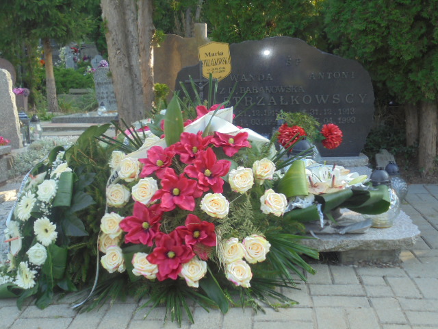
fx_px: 544
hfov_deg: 43.9
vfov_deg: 33.6
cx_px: 219
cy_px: 164
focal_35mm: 43
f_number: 4.5
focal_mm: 7.8
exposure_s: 1/60
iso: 100
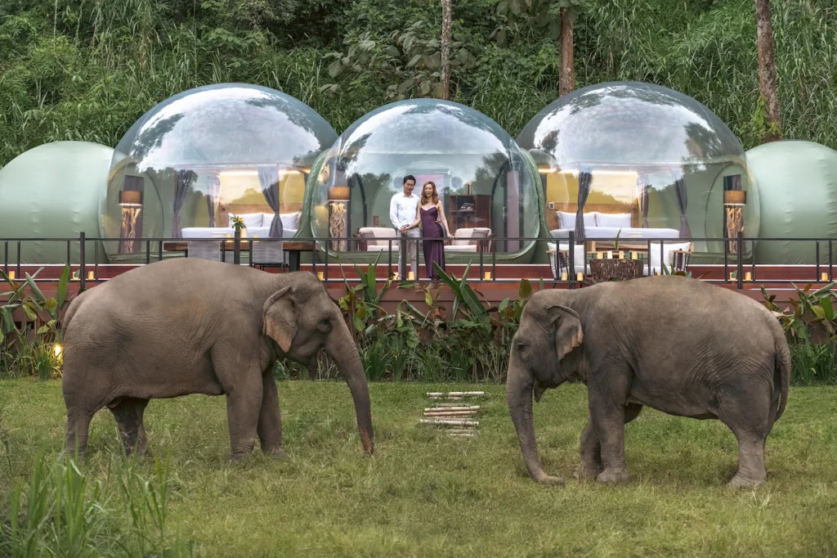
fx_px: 2440
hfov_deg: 19.5
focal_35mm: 105
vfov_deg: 13.0
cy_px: 279
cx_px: 418
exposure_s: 1/100
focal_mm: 105
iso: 1600
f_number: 3.2
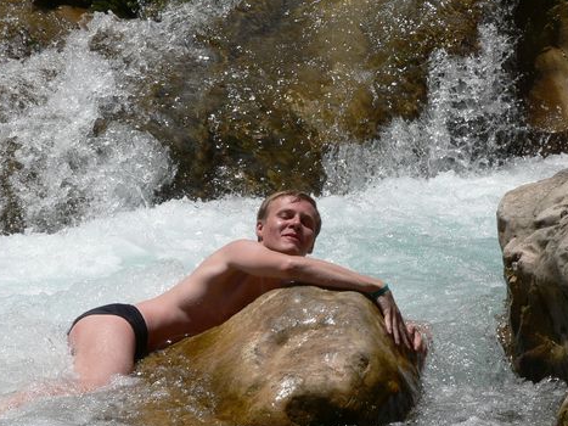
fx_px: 2969
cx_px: 261
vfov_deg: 8.2
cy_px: 256
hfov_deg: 10.9
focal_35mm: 181
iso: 80
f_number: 6.3
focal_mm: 22.1
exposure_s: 1/640
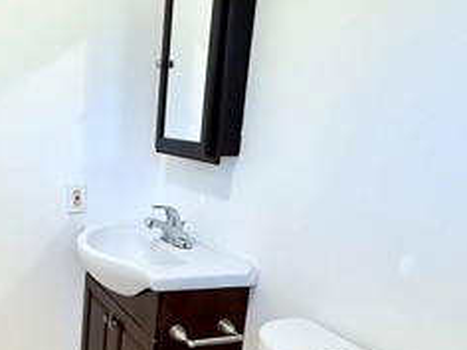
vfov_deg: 37.5
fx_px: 513
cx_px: 24
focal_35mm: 38
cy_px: 219
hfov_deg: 43.5
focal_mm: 2.22
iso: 400
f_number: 2.2
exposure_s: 1/60
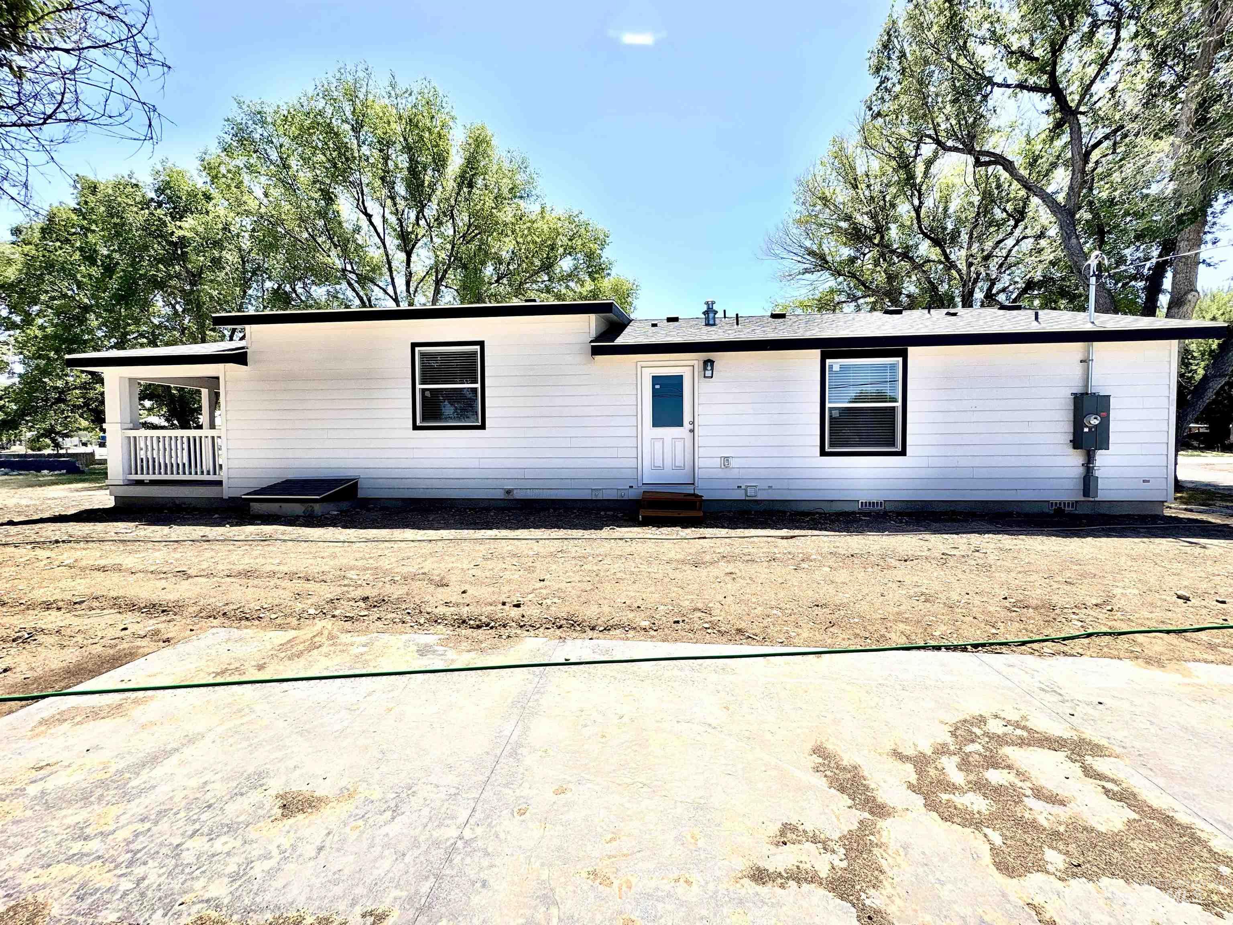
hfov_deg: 102.1
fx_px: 499
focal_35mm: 14
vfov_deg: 85.7
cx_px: 616
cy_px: 462
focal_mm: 2.22
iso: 50
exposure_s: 1/1637
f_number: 2.2
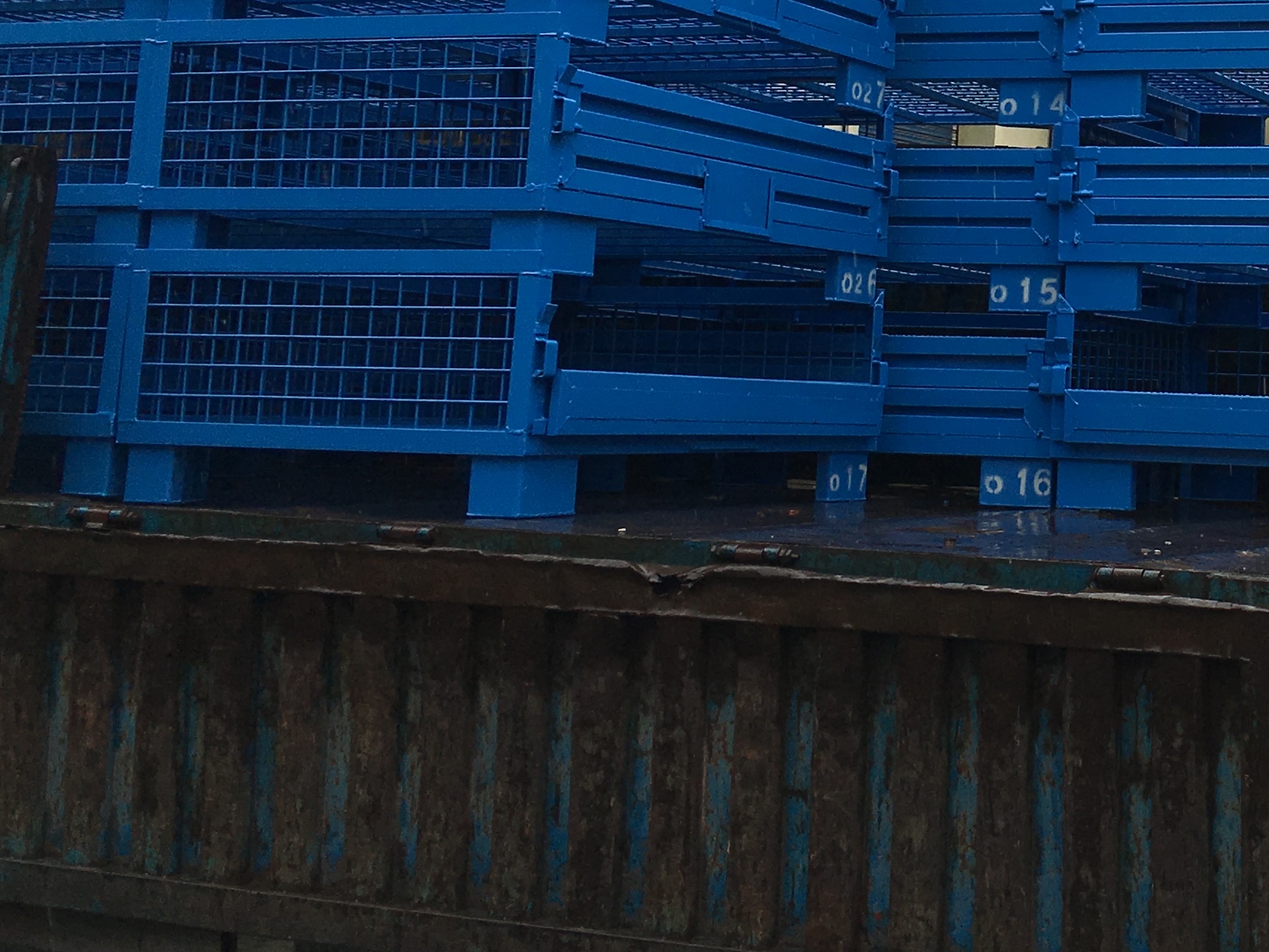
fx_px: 2493
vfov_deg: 21.0
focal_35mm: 68
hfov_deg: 26.9
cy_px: 25
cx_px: 1281
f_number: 2.2
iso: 25
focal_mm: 4.15
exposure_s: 1/574
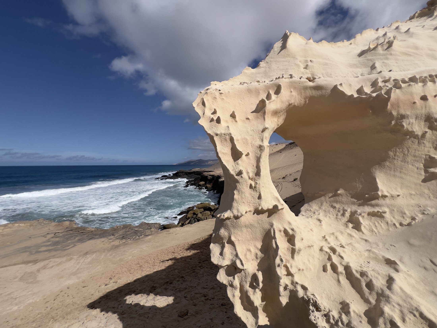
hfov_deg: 106.2
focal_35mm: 13
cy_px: 164
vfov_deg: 89.9
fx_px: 164
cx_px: 218
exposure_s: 1/4785
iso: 32
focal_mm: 1.57
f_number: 1.8
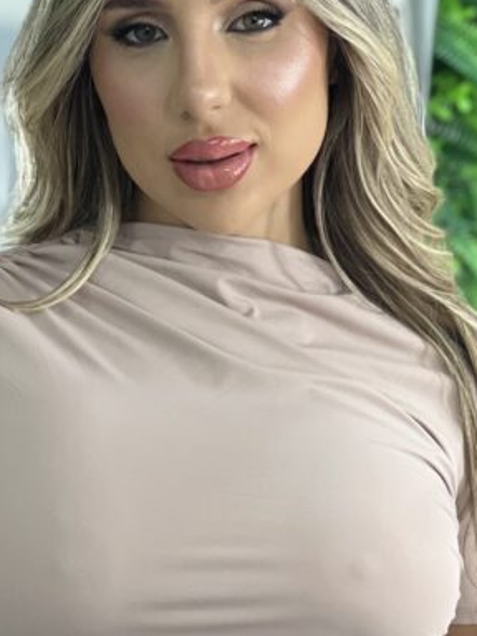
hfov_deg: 7.9
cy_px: 511
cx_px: 190
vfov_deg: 10.5
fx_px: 3436
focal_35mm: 187
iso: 160
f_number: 2.8
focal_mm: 9
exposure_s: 1/60
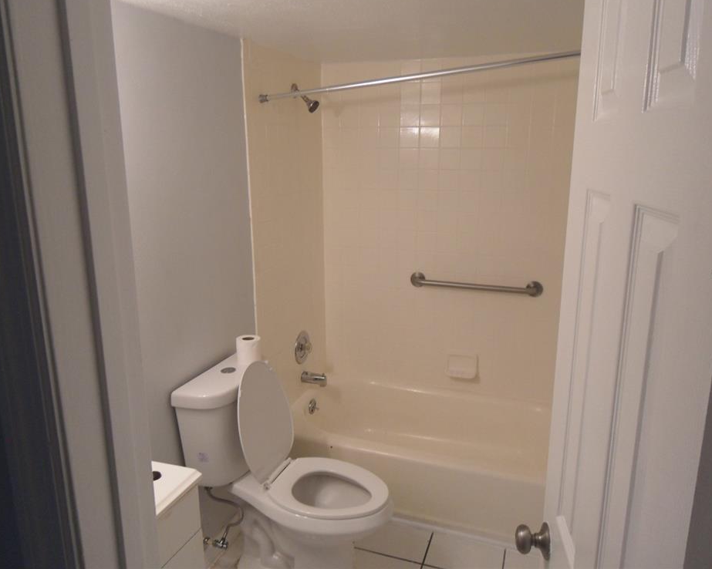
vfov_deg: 54.9
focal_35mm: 26
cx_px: 363
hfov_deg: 66.0
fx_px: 548
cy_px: 274
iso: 160
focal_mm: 4.3
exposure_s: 1/45
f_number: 2.8
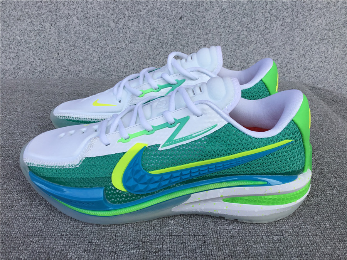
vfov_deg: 45.4
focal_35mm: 31
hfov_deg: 58.4
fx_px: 311
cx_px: 174
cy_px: 130
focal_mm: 3.3
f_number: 2.4
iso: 25
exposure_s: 1/466
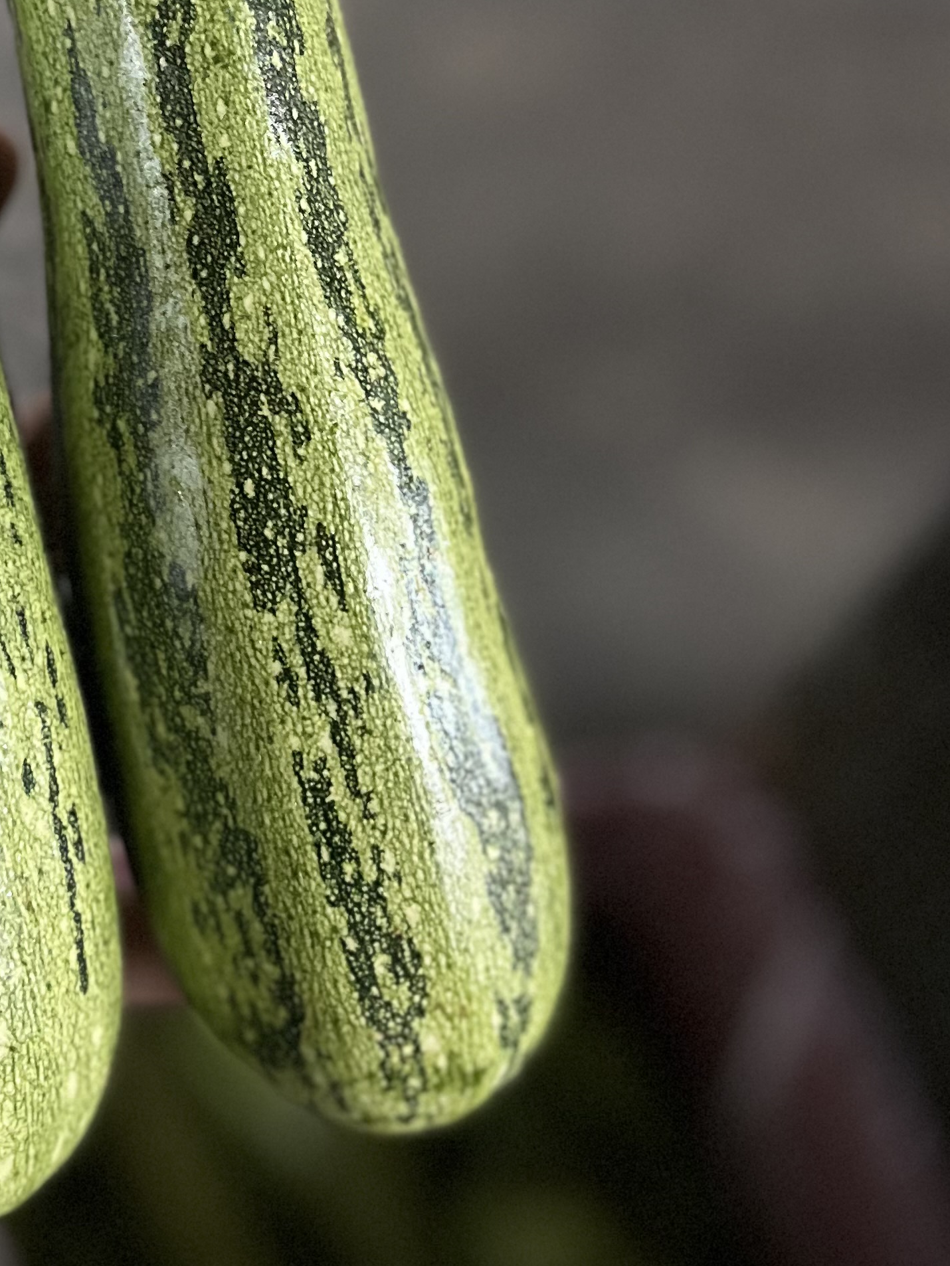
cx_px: 11
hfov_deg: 25.3
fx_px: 2012
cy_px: 397
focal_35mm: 55
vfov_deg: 34.5
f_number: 1.6
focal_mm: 5.1
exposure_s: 1/30
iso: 500
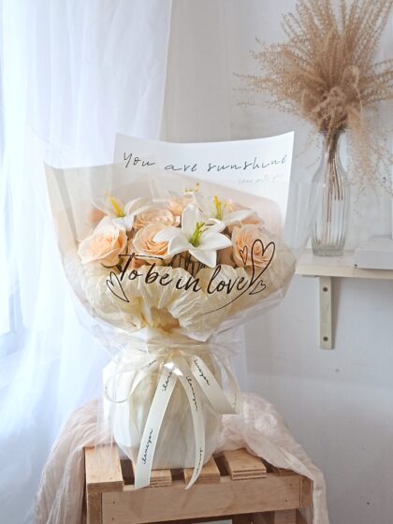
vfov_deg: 39.7
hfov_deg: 30.3
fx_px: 727
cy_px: 262
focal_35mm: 48
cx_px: 196
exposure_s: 1/60
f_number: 3.5
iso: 617
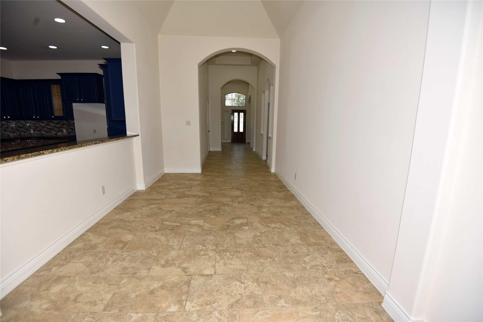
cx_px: 242
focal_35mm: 16
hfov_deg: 96.7
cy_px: 161
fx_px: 215
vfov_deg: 73.8
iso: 100
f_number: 4
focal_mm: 16
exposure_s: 1/60
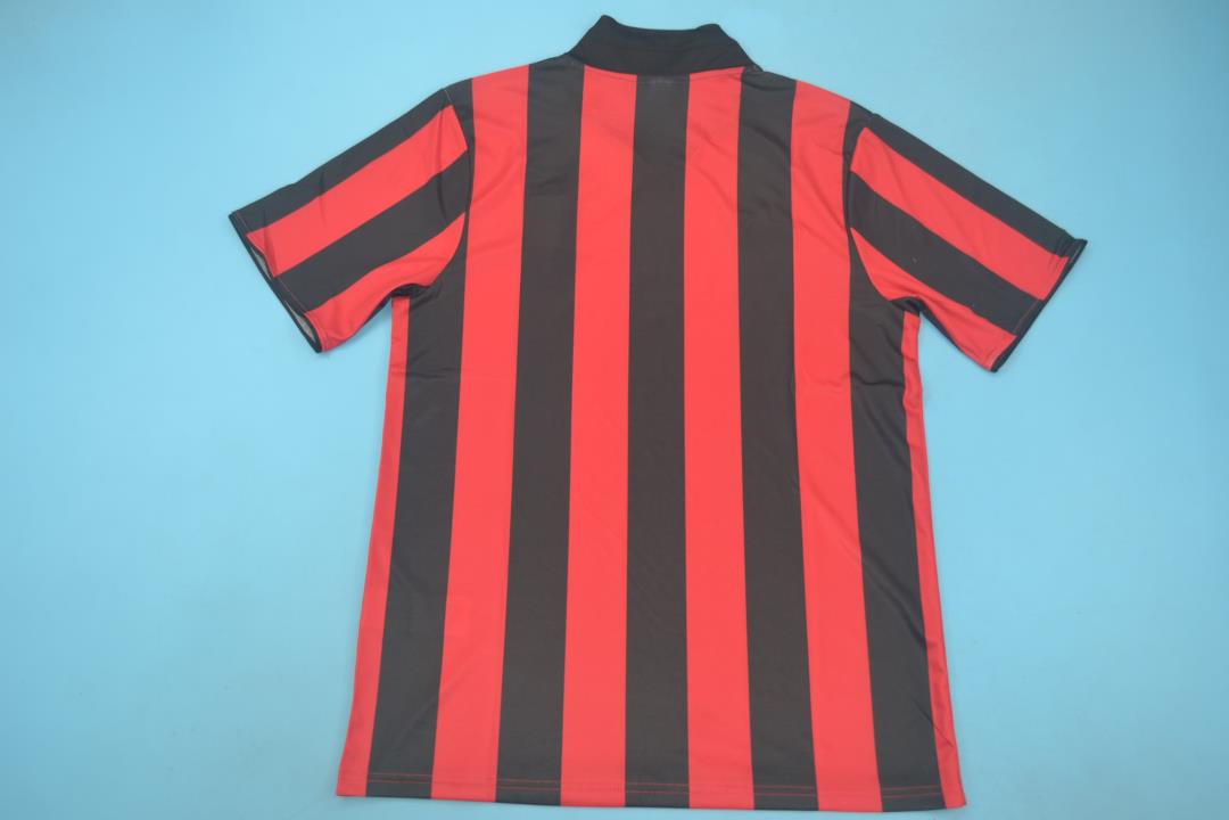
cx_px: 614
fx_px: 1126
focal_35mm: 33
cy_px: 410
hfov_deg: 57.2
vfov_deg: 40.0
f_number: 3.8
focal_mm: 22
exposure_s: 1/80
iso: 200
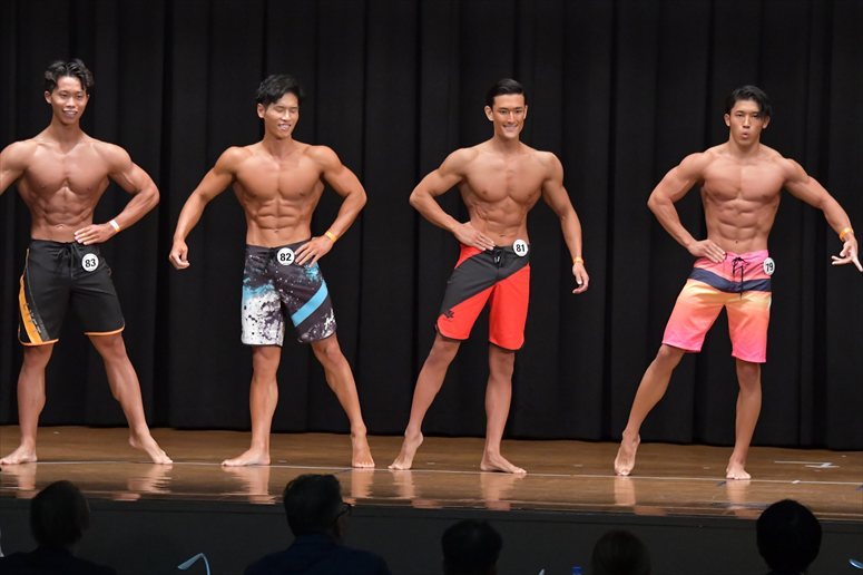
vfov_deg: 7.5
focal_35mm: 183
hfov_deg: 11.2
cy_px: 288
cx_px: 432
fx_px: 4385
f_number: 5.6
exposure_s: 1/400
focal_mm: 122
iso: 6400
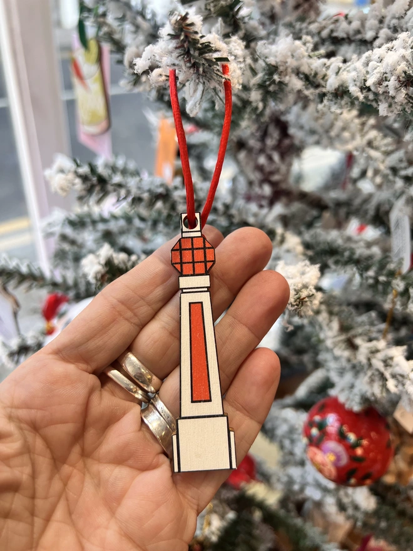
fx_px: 414
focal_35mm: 26
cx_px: 206
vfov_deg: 67.3
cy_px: 276
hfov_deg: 53.1
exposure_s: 1/100
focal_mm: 5.7
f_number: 1.5
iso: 100
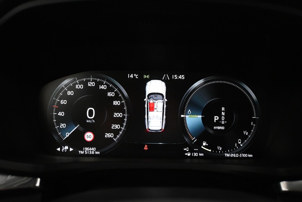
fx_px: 346
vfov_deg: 32.4
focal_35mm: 41
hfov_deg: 47.2
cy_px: 101
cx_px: 151
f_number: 4.5
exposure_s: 1/40
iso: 3200
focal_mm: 27.5
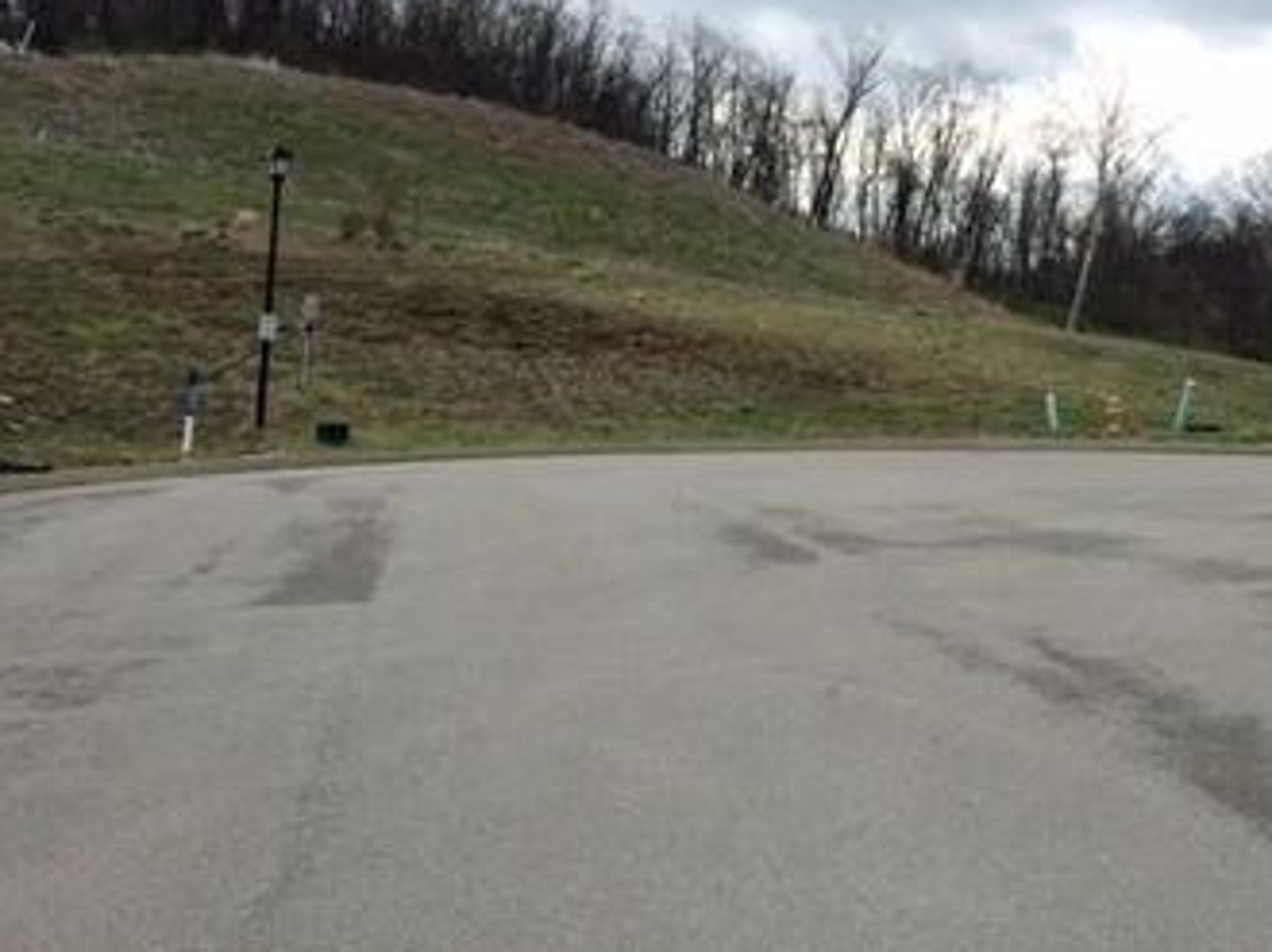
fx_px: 1616
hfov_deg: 42.3
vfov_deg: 32.3
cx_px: 863
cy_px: 245
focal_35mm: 44
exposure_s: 1/1276
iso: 32
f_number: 2.2
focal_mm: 4.15
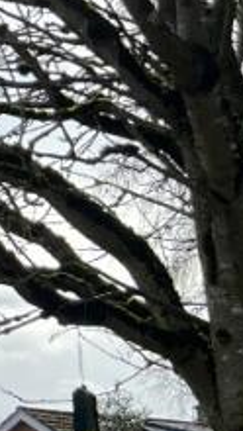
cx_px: -576
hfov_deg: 7.6
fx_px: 1510
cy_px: 398
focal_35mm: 132
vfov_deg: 16.0
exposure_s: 1/2513
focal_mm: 5.7
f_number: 1.5
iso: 50
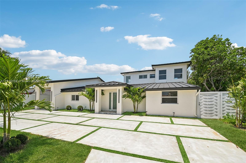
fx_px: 96
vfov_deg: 81.1
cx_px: 123
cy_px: 82
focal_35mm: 14
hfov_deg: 104.3
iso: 100
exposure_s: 1/5000
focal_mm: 14
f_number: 2.8
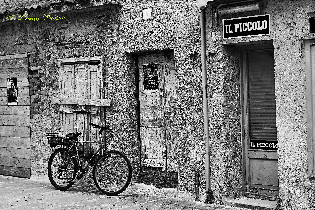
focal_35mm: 75
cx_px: 158
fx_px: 656
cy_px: 105
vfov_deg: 18.2
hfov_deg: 27.0
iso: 125
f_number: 3.2
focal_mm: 50
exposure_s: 1/160
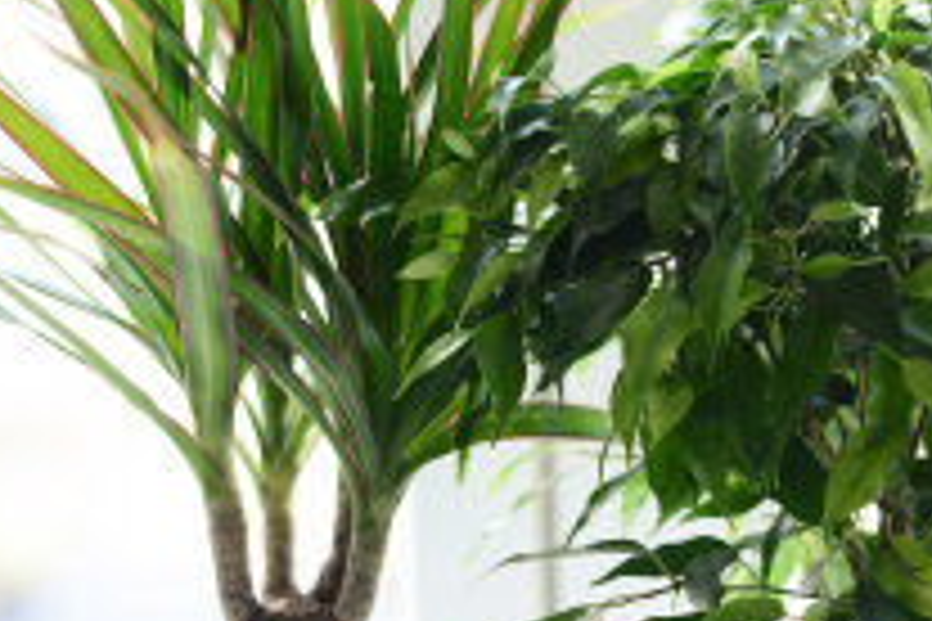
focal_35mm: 148
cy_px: 634
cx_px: 1175
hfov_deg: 13.4
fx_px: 3831
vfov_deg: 9.2
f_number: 3.2
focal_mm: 50
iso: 320
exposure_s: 1/125
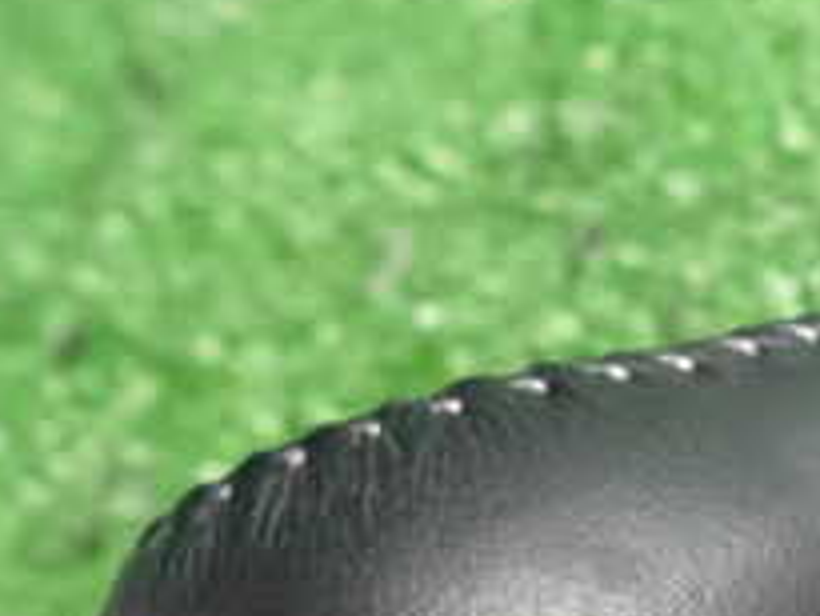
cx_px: 780
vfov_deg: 19.6
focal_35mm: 73
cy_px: 616
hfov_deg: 25.6
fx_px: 1730
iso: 3200
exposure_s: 1/100
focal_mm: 4.5
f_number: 2
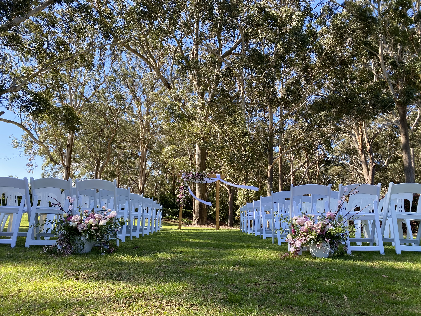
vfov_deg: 53.1
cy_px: 158
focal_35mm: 26
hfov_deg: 67.3
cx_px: 210
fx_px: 316
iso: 32
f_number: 1.8
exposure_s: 1/604
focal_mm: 4.25
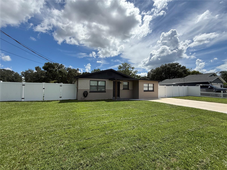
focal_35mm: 14
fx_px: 92
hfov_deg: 102.1
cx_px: 114
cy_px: 85
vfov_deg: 85.7
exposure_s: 1/3460
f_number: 2.2
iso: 50
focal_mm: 2.22
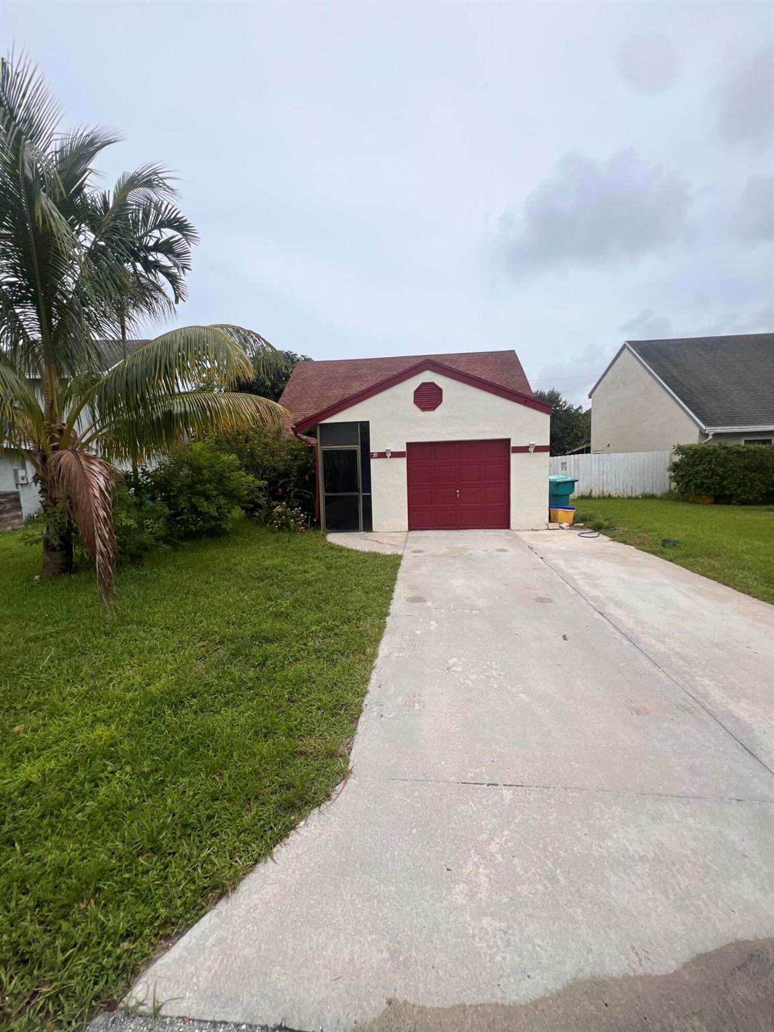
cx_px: 387
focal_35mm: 13
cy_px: 516
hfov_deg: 89.9
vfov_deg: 106.2
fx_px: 388
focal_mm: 1.57
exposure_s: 1/2320
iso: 32
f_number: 1.8
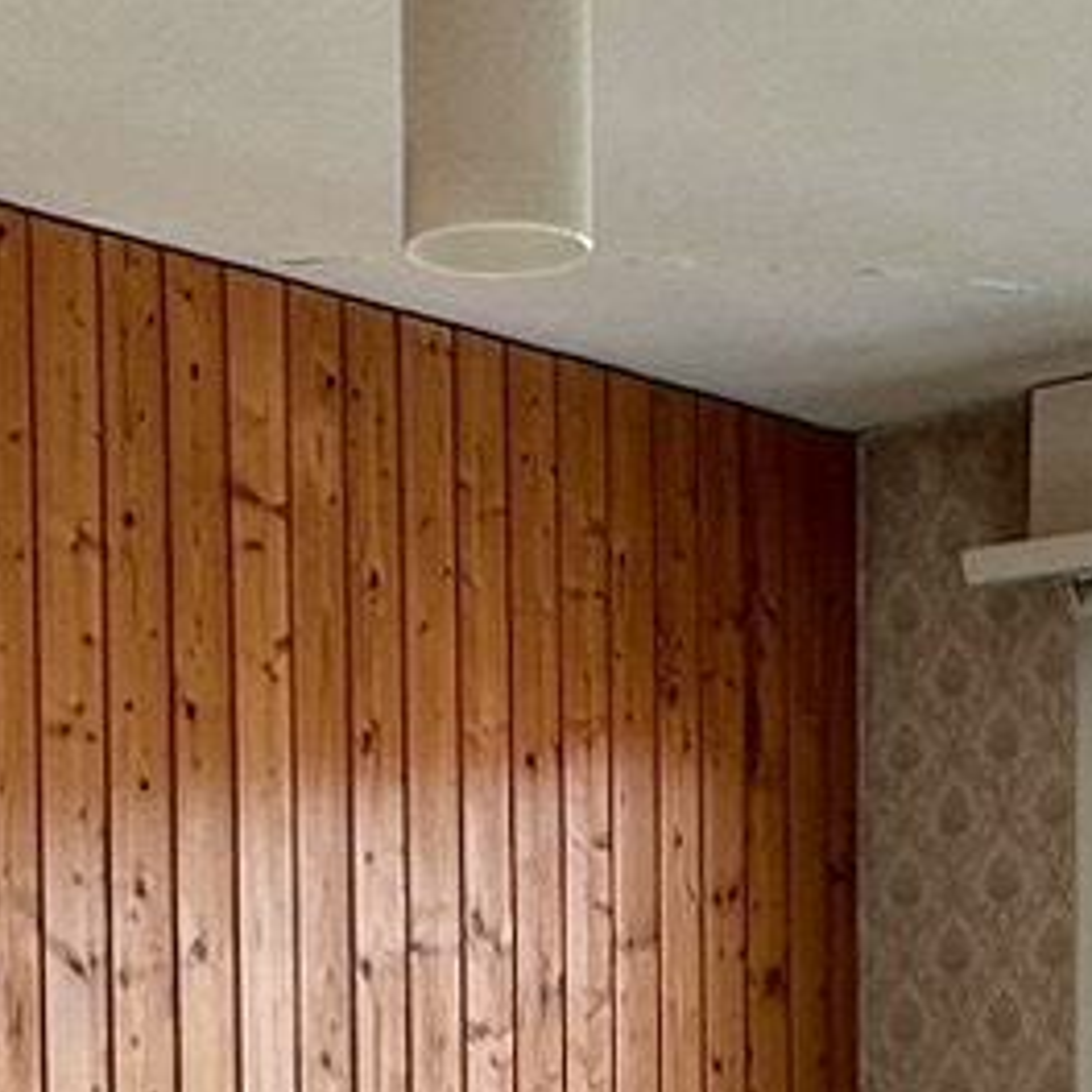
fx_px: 3426
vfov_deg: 17.3
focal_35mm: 96
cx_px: 587
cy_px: 1315
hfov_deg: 18.1
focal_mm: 2.22
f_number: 2.2
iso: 80
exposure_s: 1/99
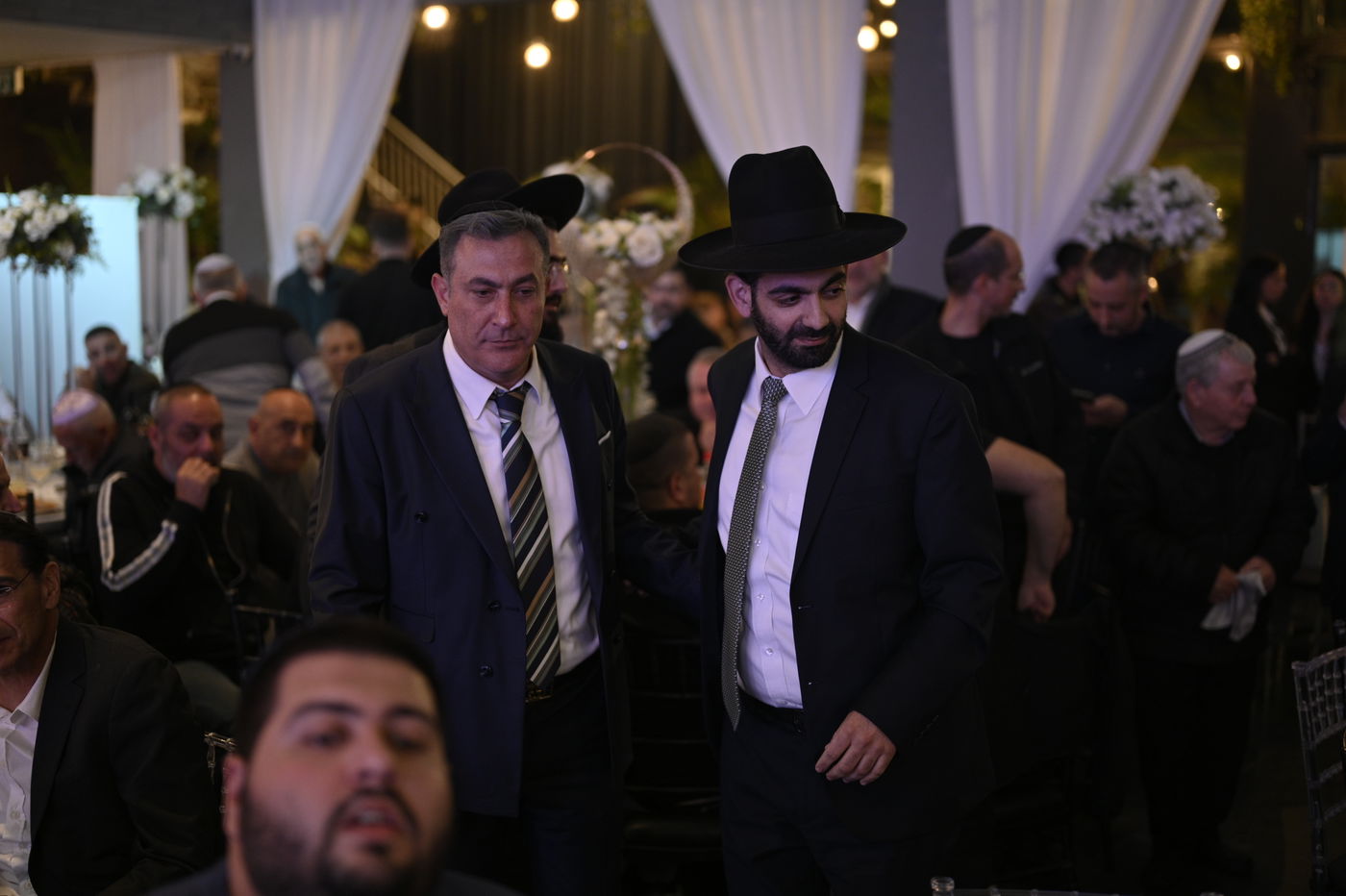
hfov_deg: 39.6
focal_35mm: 50
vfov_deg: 27.0
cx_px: 673
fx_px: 1868
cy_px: 448
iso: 800
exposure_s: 1/200
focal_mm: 50
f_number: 1.8
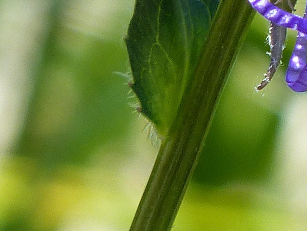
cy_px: -117
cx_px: 308
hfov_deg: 0.8
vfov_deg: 0.6
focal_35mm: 2530
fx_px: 22441
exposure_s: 1/400
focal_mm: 104.4
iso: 100
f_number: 4
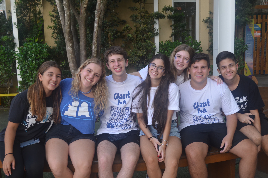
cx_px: 134
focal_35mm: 42
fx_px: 312
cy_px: 89
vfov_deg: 31.8
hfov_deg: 46.5
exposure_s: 1/160
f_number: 6.3
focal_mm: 28
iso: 200
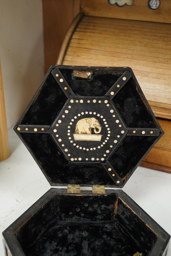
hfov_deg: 29.9
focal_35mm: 45
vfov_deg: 43.6
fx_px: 321
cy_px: 128
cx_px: 86
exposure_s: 1/250
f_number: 3.5
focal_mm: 30
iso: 2500
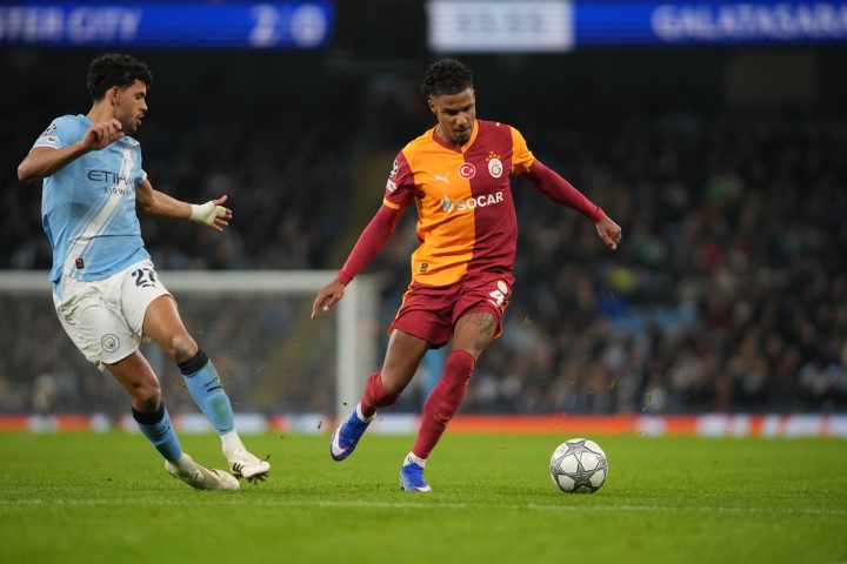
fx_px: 7058
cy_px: 282
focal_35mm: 300
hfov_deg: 6.9
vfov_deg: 4.6
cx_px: 424
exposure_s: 1/2000
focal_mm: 300
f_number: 2.8
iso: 2500
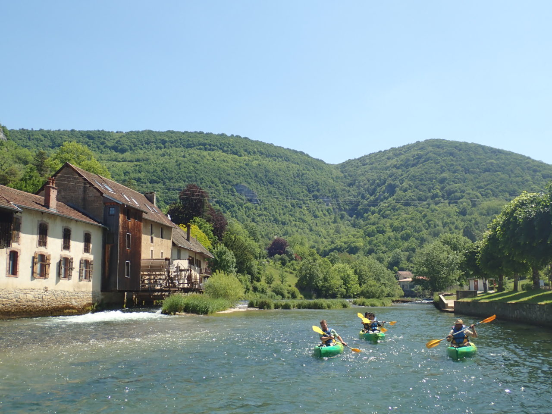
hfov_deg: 49.0
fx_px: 606
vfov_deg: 37.7
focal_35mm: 38
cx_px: 276
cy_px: 207
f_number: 3.5
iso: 100
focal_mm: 6.86
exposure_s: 1/500
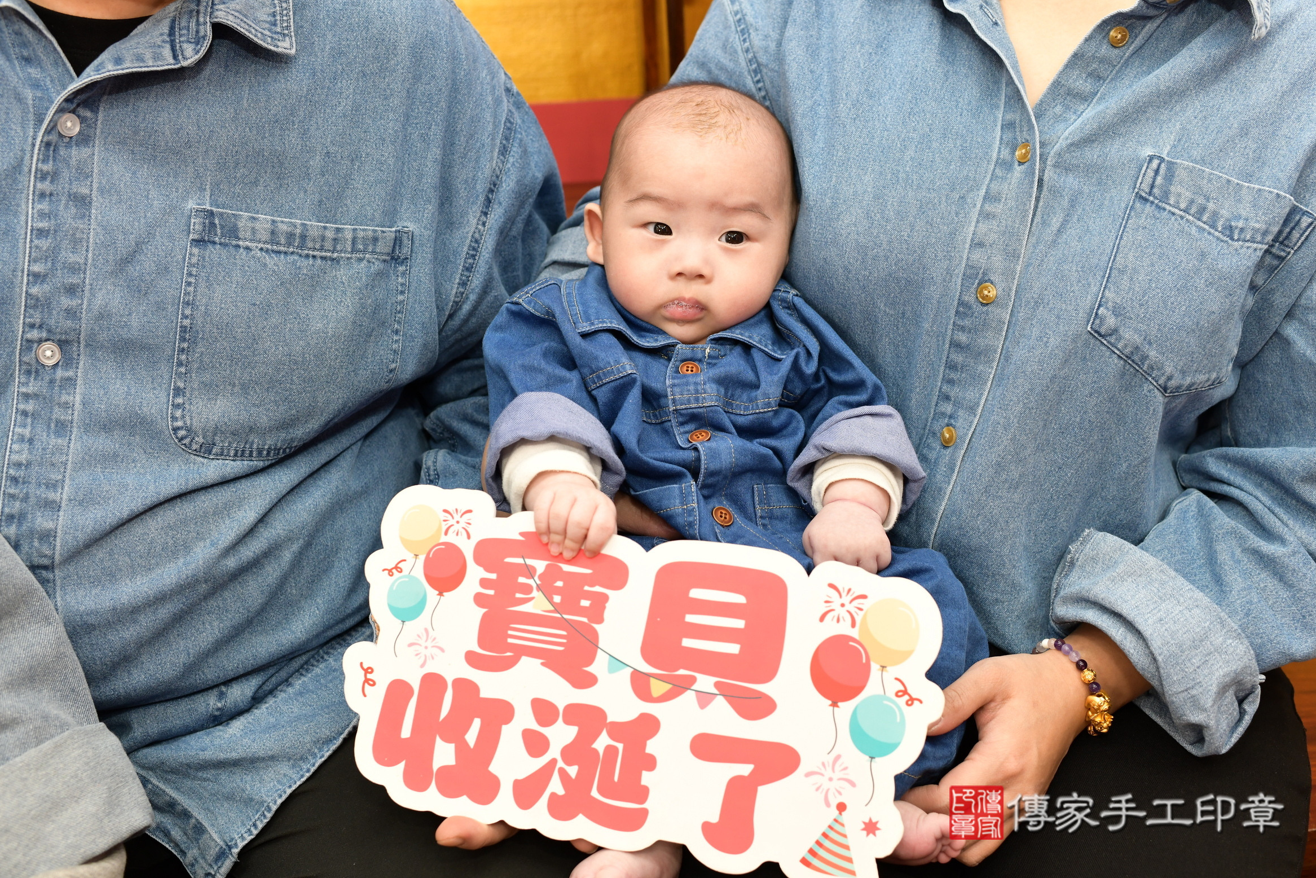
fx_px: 1316
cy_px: 436
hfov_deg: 53.1
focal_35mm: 36
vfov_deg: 36.9
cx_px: 673
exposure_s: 1/200
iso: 800
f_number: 4.5
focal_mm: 35
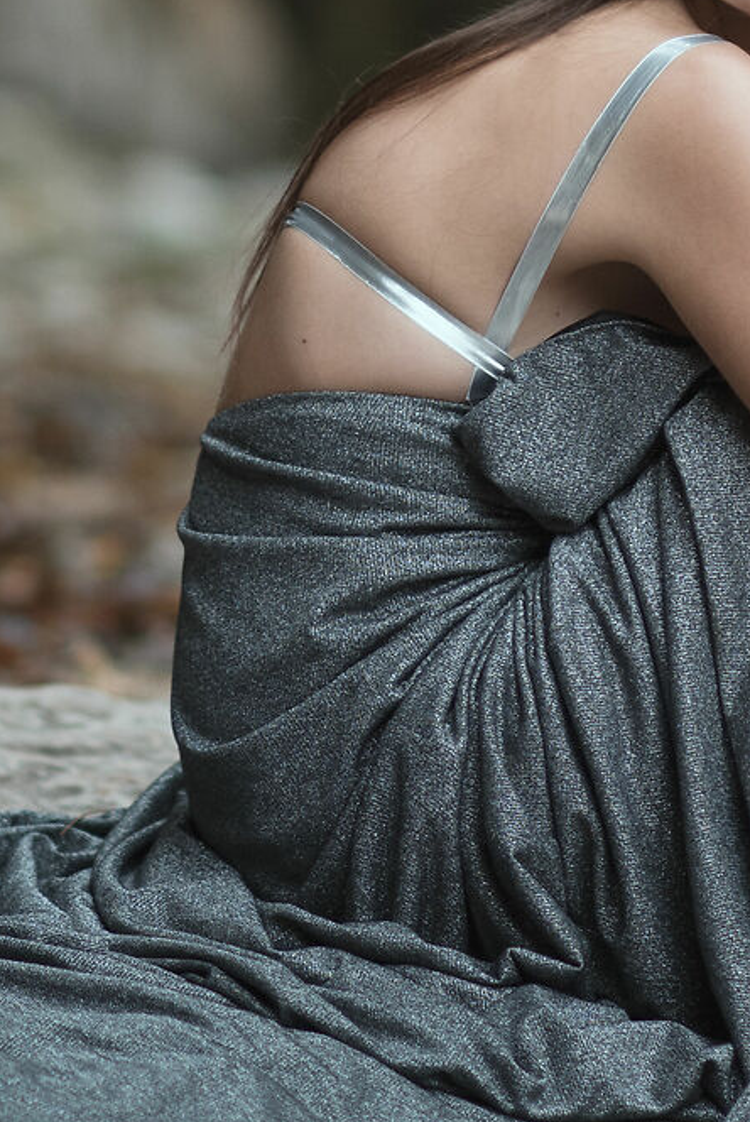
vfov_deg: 6.7
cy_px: -196
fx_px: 9573
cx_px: 620
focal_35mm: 307
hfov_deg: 4.5
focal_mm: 85
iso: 320
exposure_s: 1/2500
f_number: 1.4
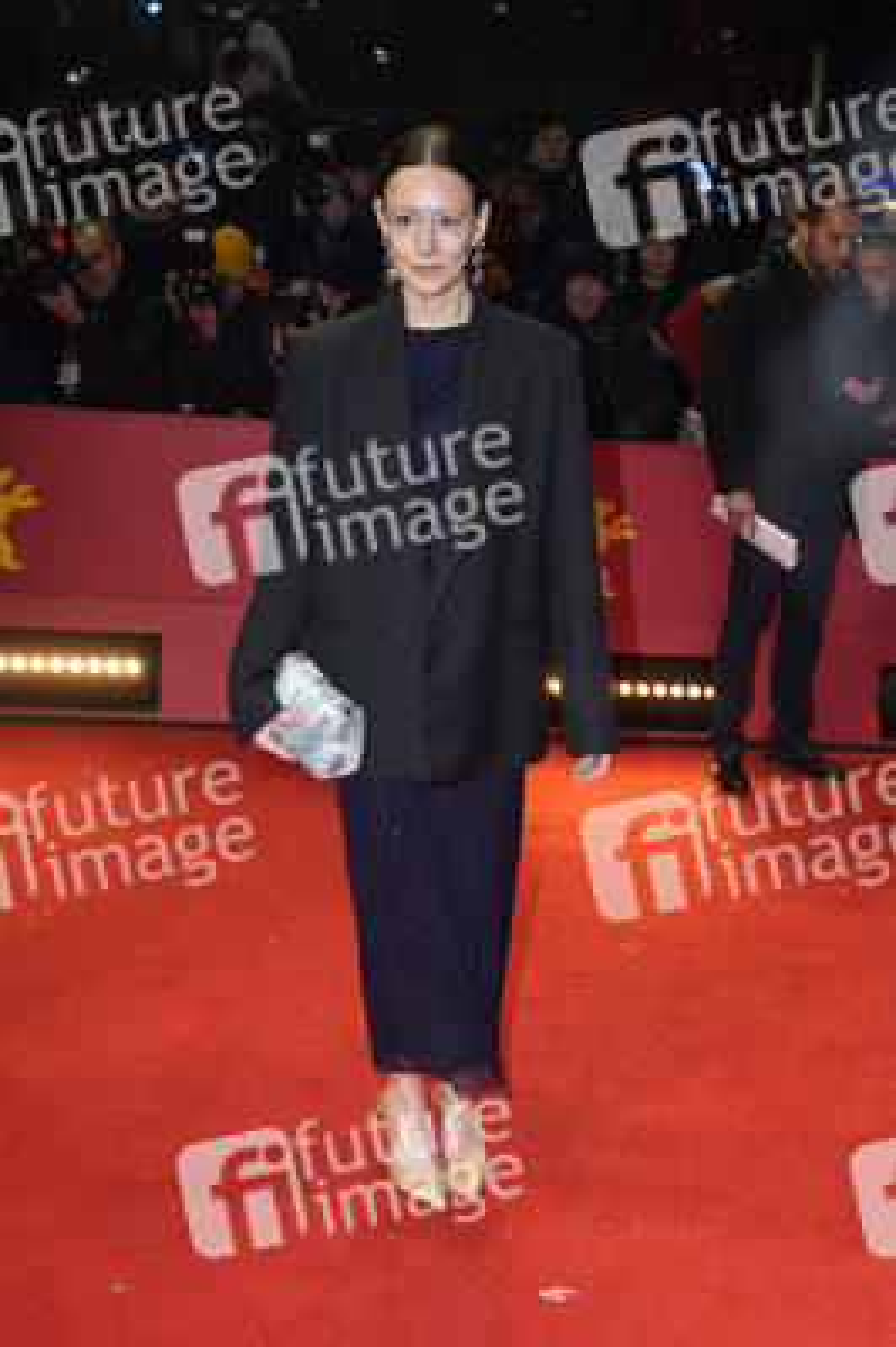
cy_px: 674
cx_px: 448
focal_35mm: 37
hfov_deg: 35.9
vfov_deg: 51.9
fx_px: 1384
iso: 640
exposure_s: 1/160
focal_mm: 37
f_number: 5.6
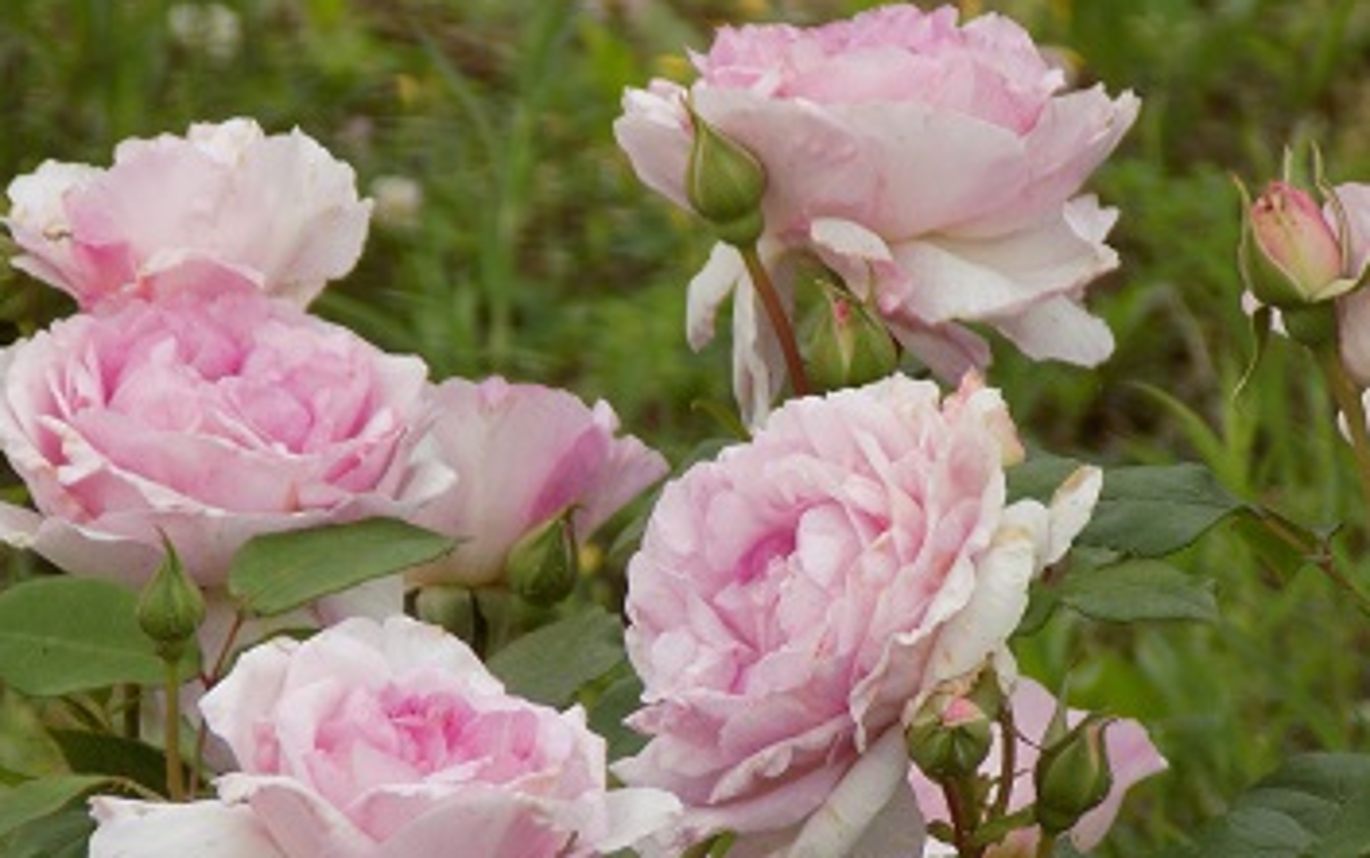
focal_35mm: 457
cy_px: 555
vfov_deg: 2.9
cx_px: 609
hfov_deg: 4.6
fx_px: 17071
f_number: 5.9
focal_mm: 56.4
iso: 80
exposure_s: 1/100
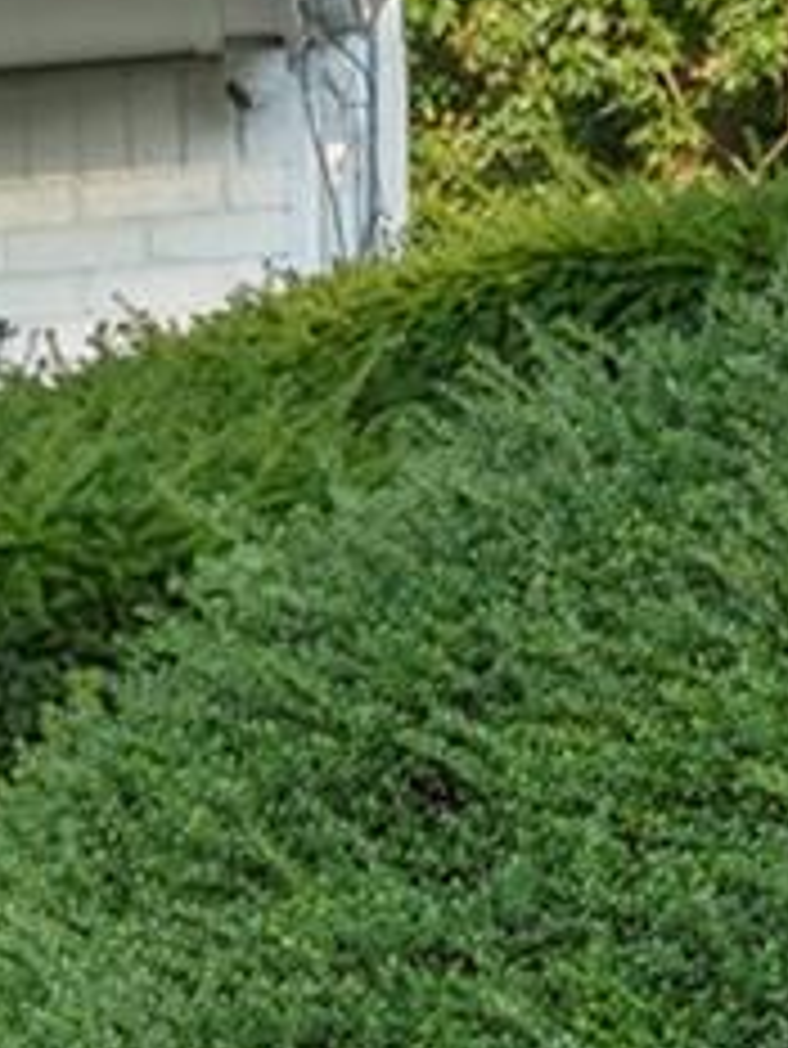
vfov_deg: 11.4
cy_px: 407
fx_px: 5253
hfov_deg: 6.2
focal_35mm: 173
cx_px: -2909
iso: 100
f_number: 11
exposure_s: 1/80
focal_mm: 20.5
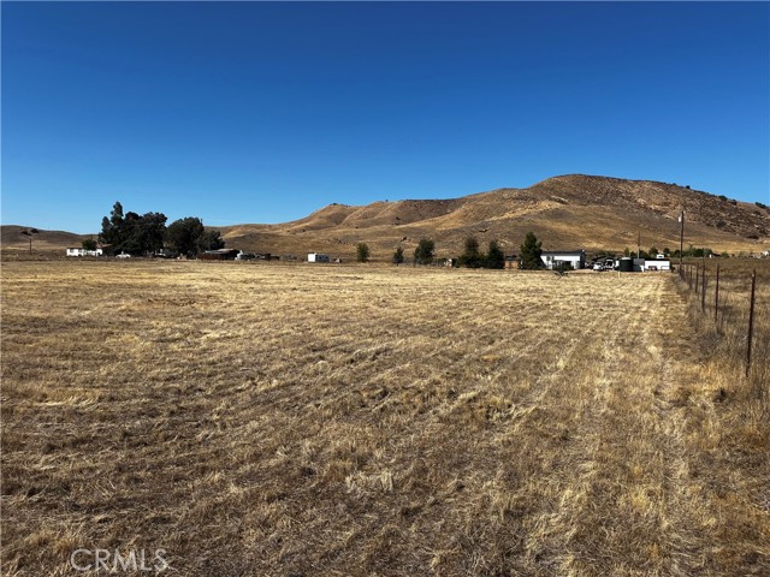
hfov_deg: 67.3
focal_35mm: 26
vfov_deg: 53.1
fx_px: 578
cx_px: 385
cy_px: 288
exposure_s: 1/5076
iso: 50
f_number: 1.6
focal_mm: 5.1
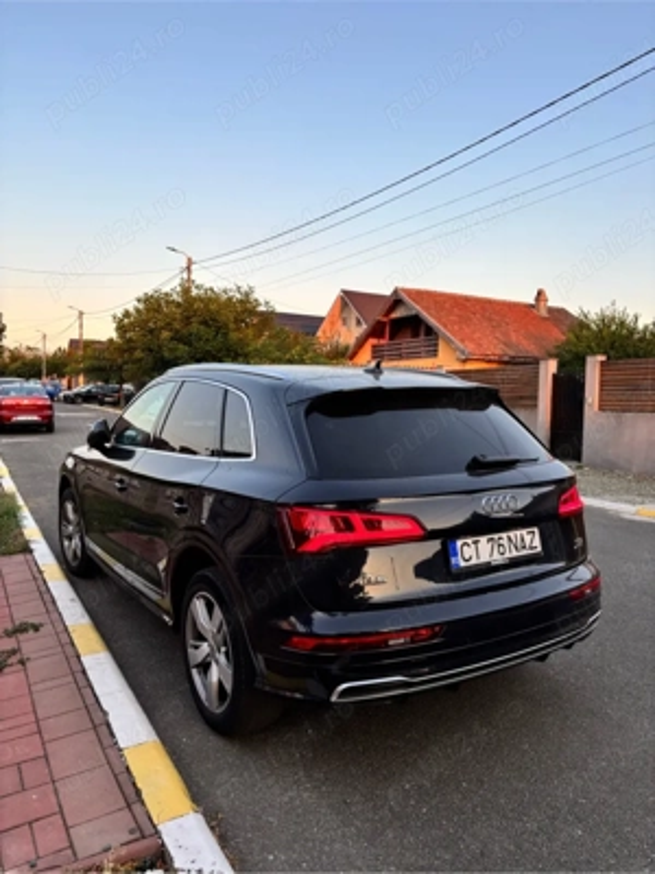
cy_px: 437
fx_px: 656
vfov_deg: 67.3
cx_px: 328
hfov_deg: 53.1
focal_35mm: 26
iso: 50
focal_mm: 5.96
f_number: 1.6
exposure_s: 1/331
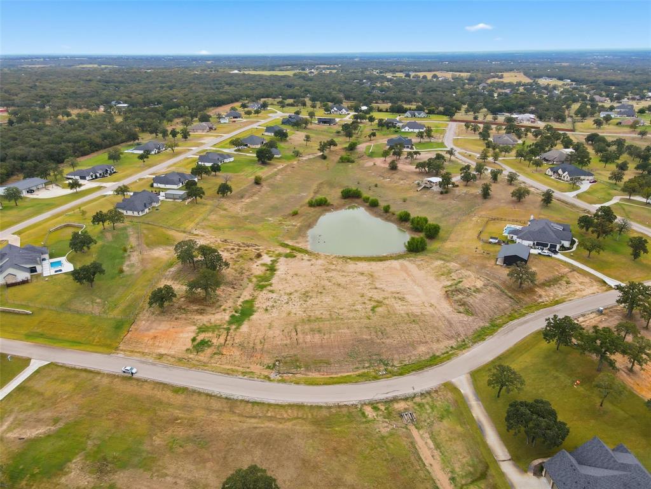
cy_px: 244
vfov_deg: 56.8
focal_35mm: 24
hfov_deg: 71.6
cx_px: 326
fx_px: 451
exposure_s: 1/180
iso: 110
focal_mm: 4.5
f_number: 2.8
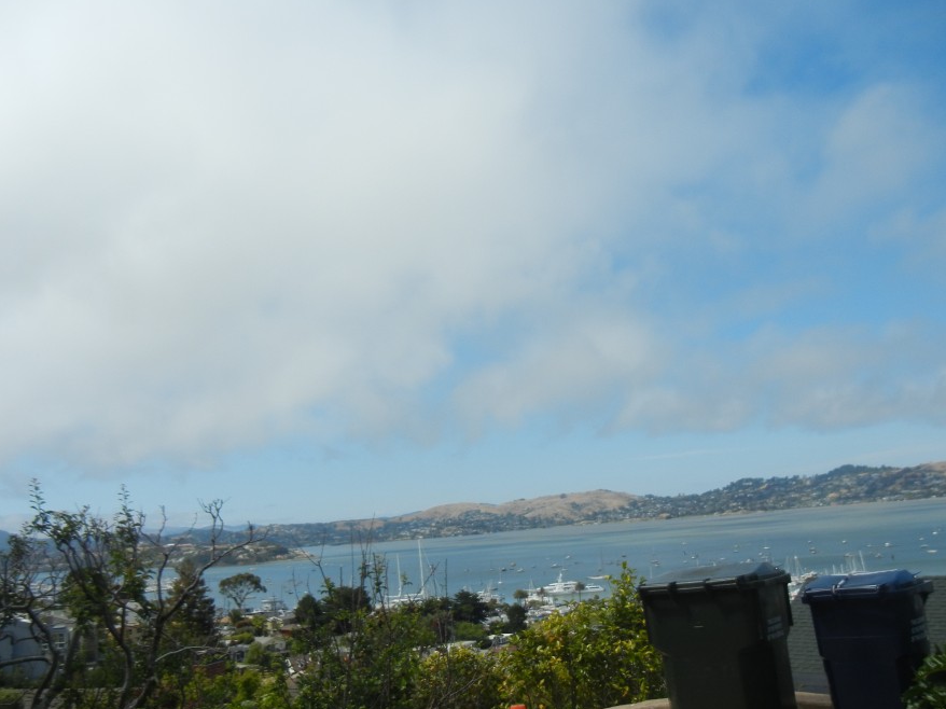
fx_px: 956
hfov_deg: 52.6
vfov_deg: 40.6
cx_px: 482
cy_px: 403
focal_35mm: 35
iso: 160
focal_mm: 5.4
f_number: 7
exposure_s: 1/545
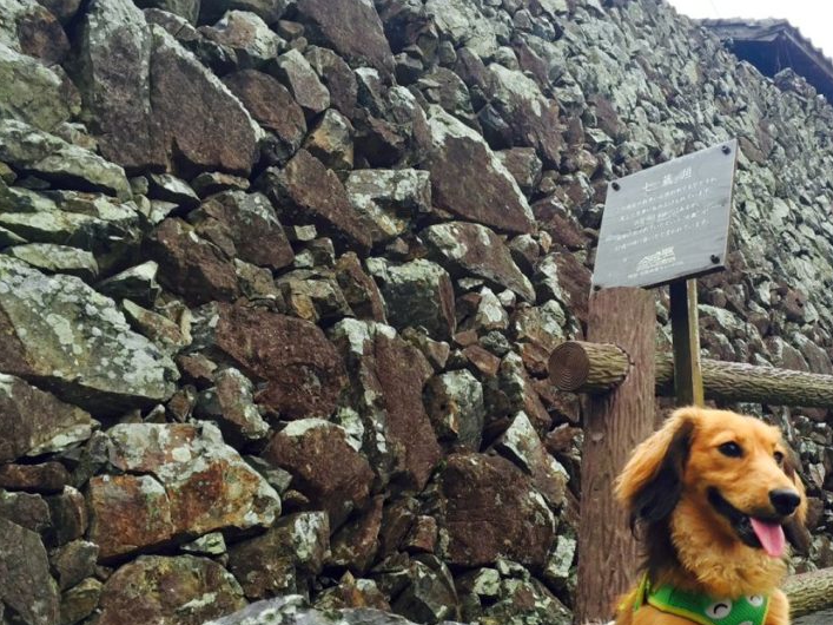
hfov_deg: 44.3
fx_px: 1011
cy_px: 376
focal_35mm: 42
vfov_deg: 34.2
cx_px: 542
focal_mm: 4.15
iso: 40
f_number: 2.2
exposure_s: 1/120
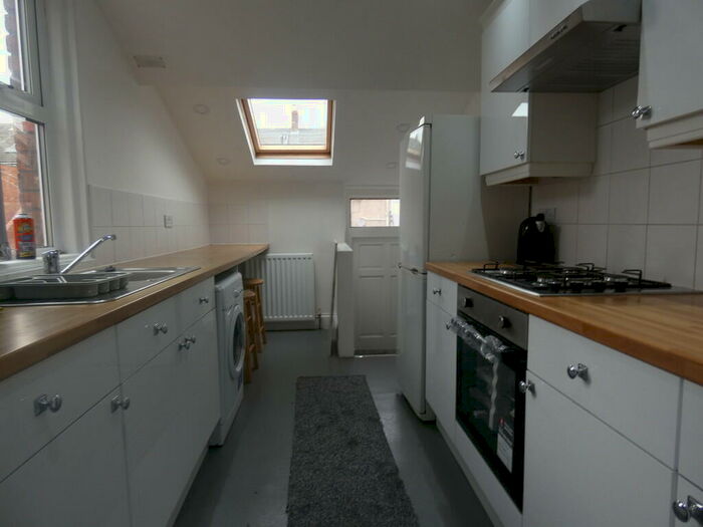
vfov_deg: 66.0
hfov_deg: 81.7
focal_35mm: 20
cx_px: 352
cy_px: 264
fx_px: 406
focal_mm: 3.6
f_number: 2.8
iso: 80
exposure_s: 1/80
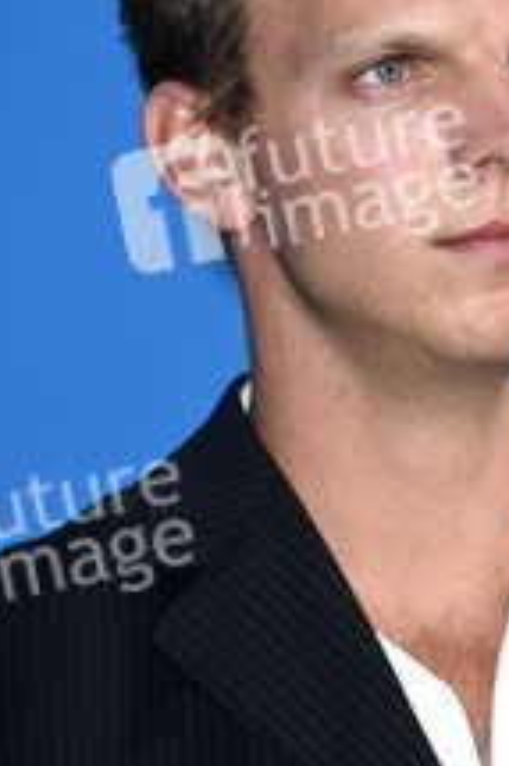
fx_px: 11852
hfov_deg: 2.5
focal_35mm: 558
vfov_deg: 3.7
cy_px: 367
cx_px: 399
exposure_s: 1/250
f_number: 5.6
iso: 1000
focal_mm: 300
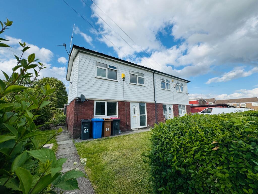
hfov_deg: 102.1
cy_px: 97
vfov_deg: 85.7
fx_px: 104
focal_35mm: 14
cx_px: 129
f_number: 2.2
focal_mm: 2.22
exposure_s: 1/1976
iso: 50
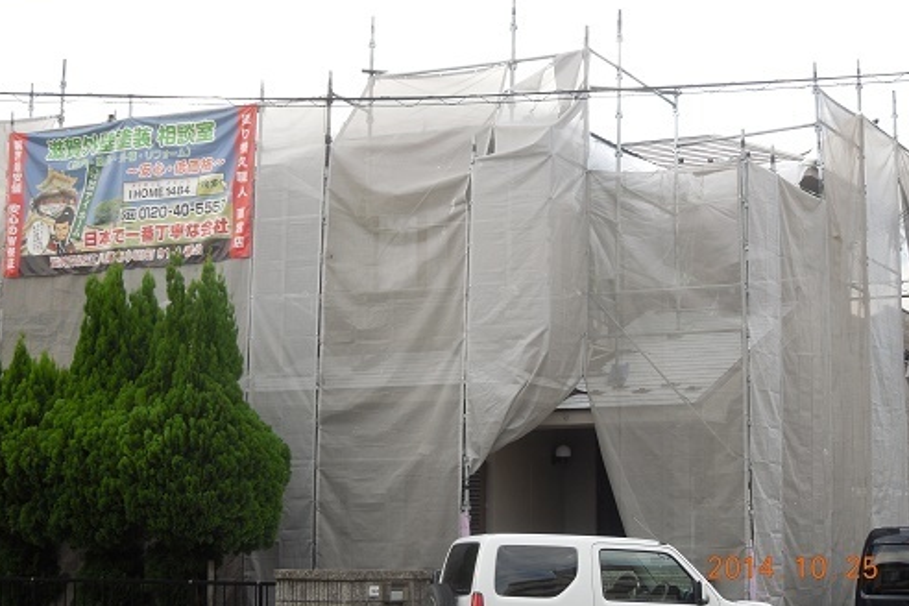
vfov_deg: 18.7
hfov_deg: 27.7
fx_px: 1843
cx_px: 456
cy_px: 295
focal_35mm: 73
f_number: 4.4
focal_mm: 12.5
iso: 100
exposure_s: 1/100
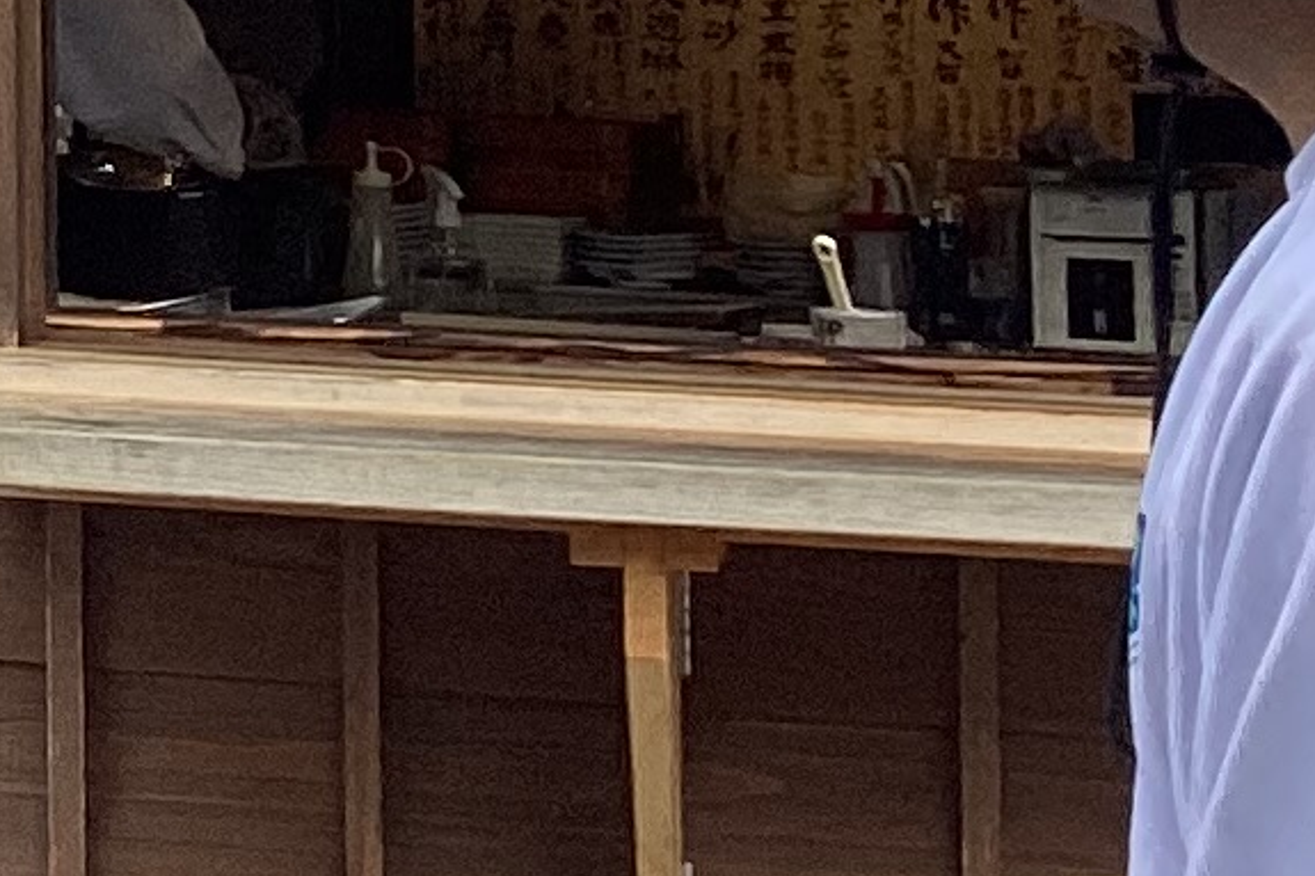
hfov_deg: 9.5
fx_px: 6682
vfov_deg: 7.3
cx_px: -2175
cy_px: -698
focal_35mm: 183
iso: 25
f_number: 2.4
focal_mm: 3.3
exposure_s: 1/691
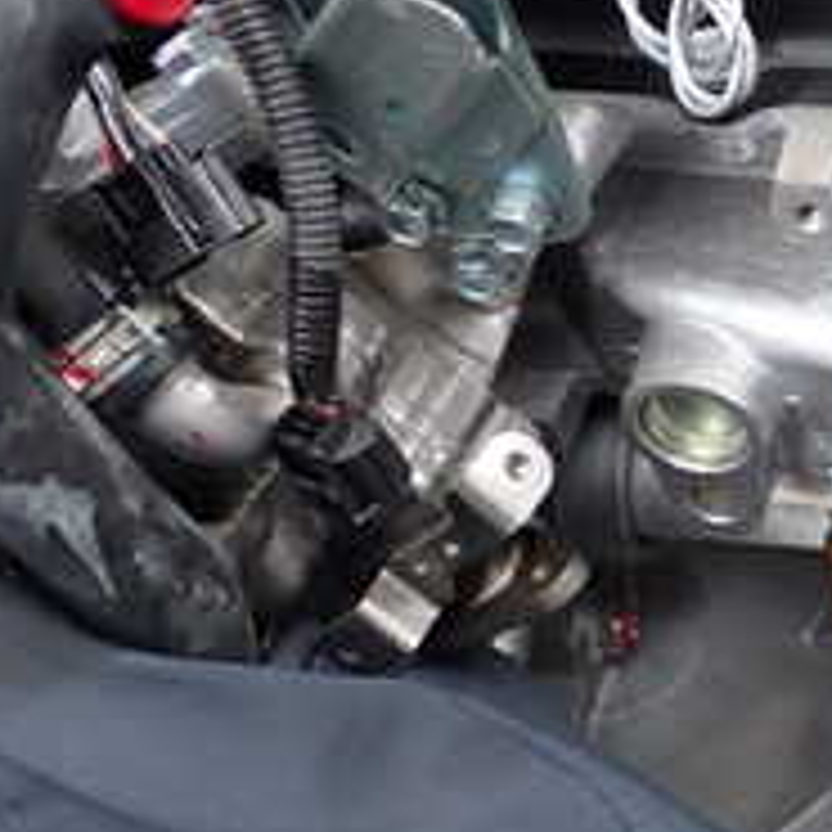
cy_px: 364
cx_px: 1304
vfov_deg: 20.2
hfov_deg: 17.7
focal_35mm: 86
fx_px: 2339
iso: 200
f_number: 2.3
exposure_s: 1/125
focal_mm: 5.4
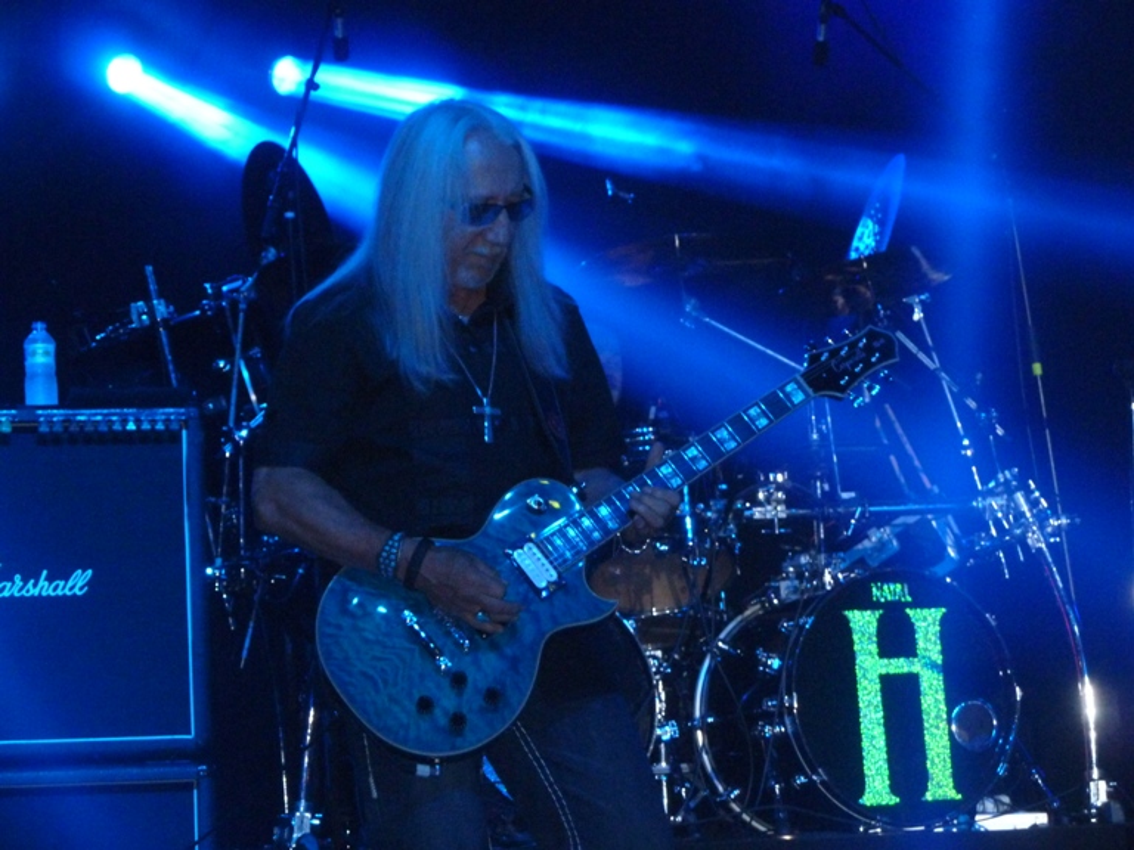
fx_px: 4193
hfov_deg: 15.4
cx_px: 567
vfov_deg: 11.6
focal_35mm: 128
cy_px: 425
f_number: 4.4
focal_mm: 21
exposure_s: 1/80
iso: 640
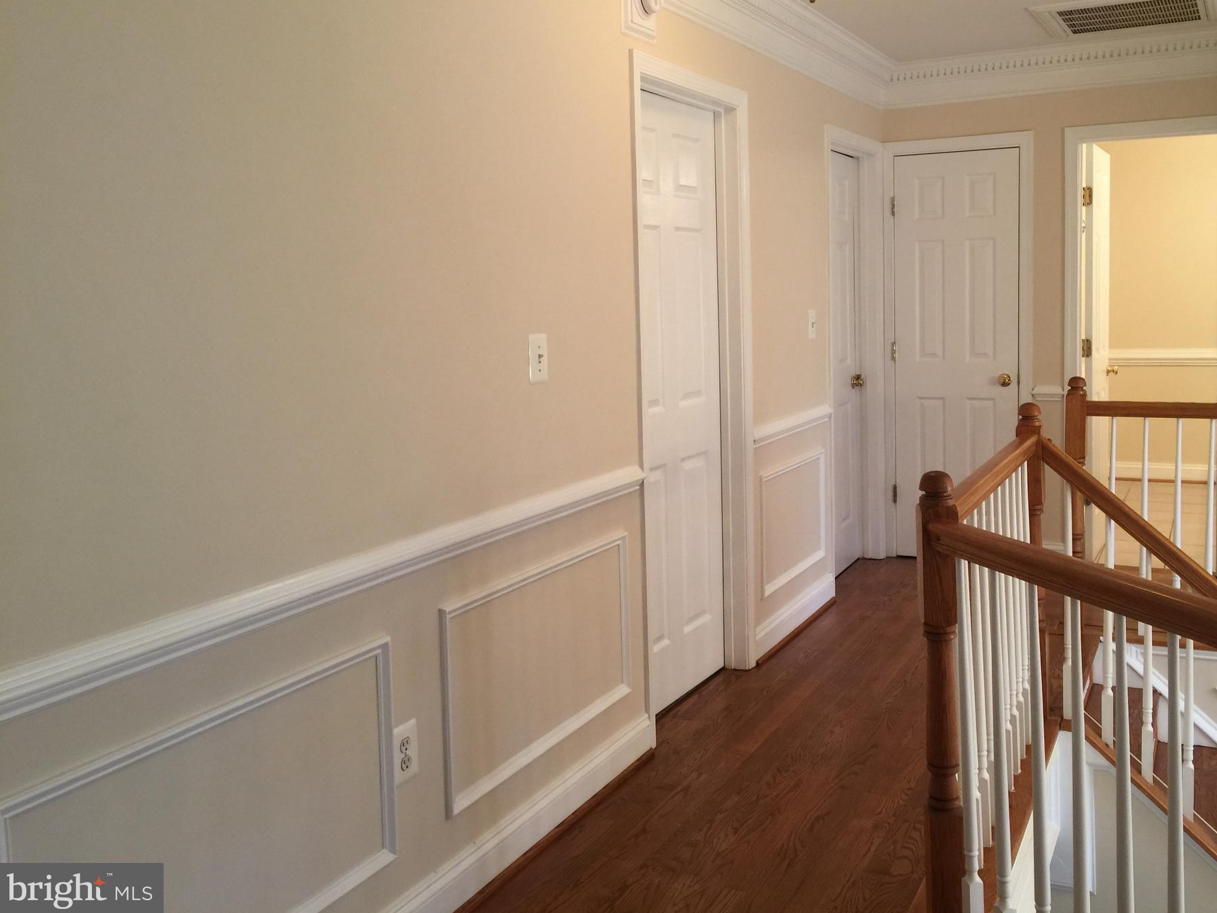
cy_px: 399
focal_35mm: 33
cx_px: 687
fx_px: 1160
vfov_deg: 42.9
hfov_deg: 55.2
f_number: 2.2
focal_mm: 4.15
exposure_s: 1/15
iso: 32
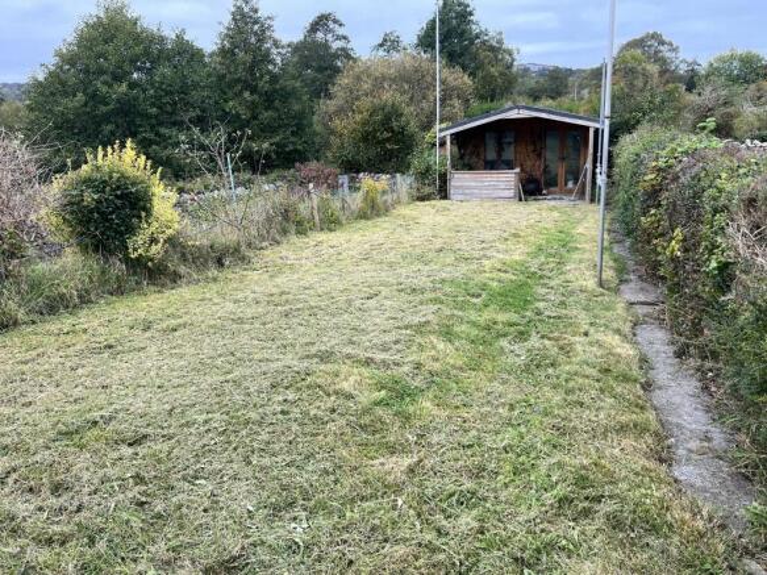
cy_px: 288
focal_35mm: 26
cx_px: 384
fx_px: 576
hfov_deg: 67.3
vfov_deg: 53.0
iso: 50
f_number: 1.5
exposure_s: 1/775
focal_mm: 5.7
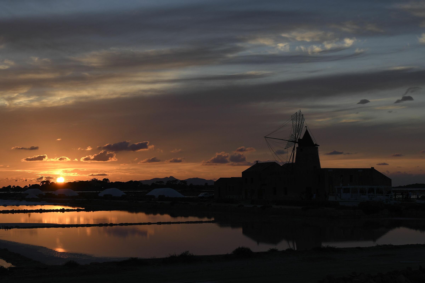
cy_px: 142
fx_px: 673
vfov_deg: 23.8
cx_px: 212
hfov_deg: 35.1
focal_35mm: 57
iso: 200
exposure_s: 1/640
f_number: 5.6
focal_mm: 38
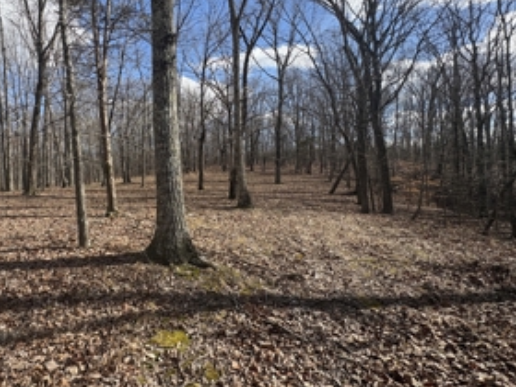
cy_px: 170
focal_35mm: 20
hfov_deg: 78.7
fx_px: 298
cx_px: 166
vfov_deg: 65.7
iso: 50
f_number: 2.2
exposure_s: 1/944
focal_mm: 2.22
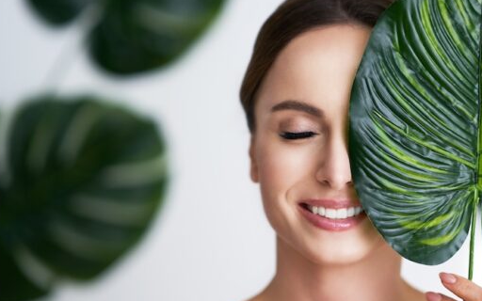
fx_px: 1708
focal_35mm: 130
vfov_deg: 10.1
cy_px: 160
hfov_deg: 16.0
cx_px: 347
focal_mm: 85
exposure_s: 1/160
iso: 100
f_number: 1.6
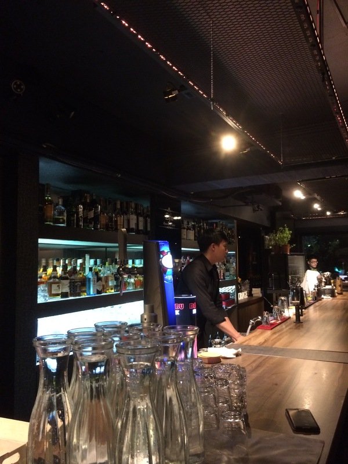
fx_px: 389
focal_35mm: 29
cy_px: 232
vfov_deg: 61.7
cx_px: 174
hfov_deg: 48.2
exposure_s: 1/15
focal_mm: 4.15
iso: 320
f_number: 2.2
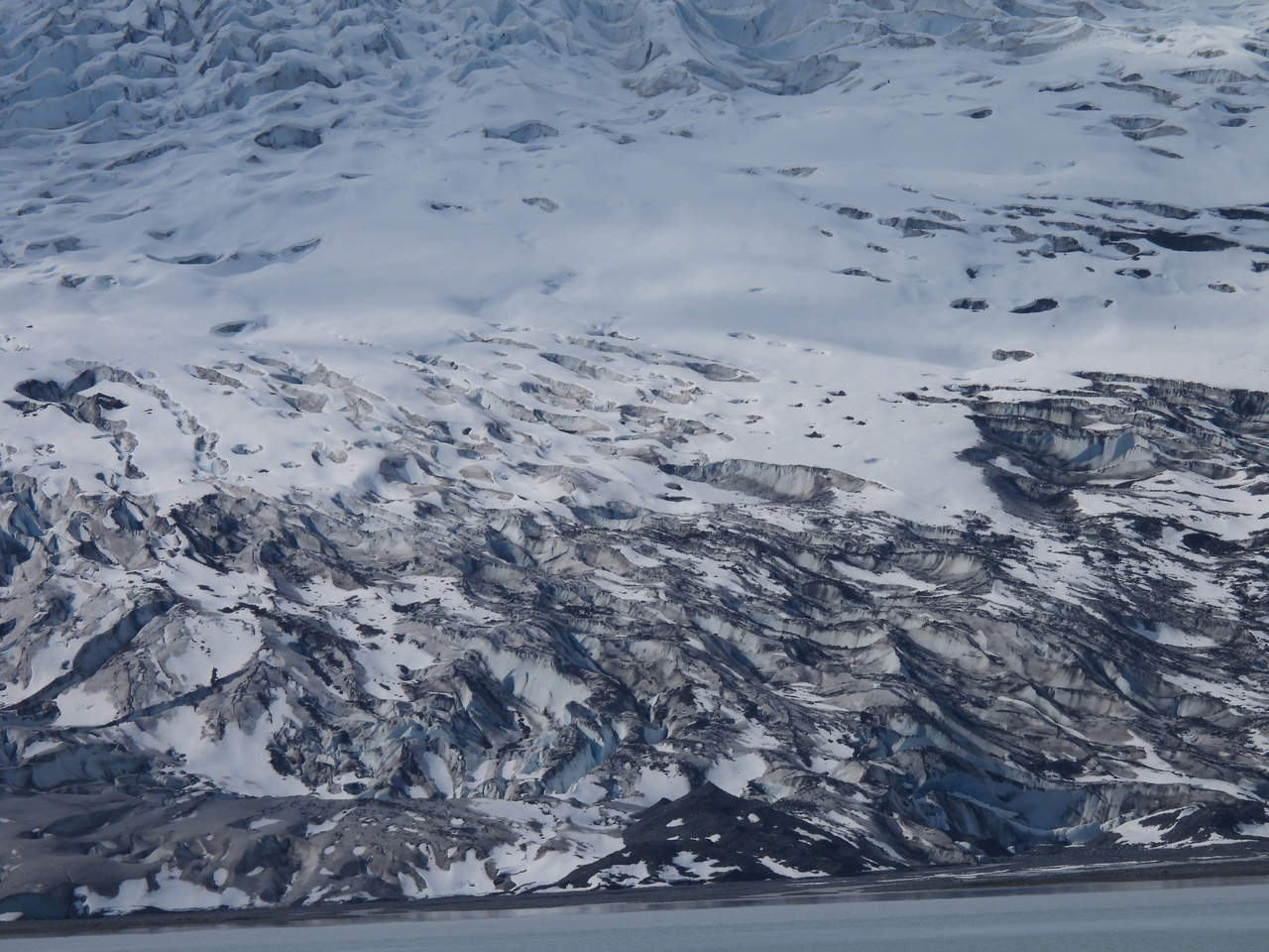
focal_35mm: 650
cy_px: 476
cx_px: 634
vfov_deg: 2.3
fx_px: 23829
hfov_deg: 3.1
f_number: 6.3
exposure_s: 1/2000
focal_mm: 116
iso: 100
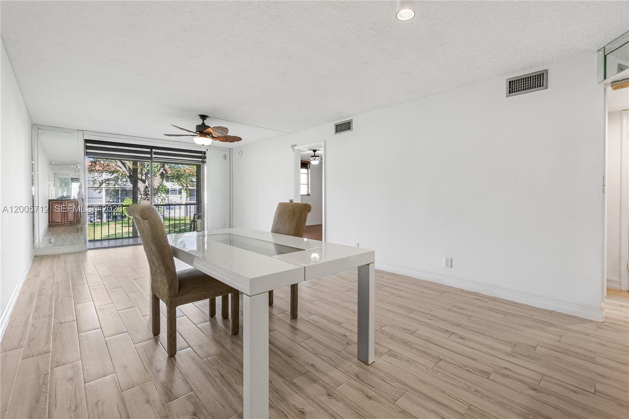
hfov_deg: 100.4
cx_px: 314
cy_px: 210
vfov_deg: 77.3
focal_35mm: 15
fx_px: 262
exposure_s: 1/25
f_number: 8
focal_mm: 10
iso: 500
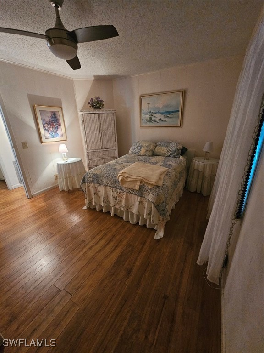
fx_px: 132
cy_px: 176
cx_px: 132
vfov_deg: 106.2
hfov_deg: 89.9
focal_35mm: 13
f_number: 2.2
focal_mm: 2.2
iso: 1000
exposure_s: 1/24
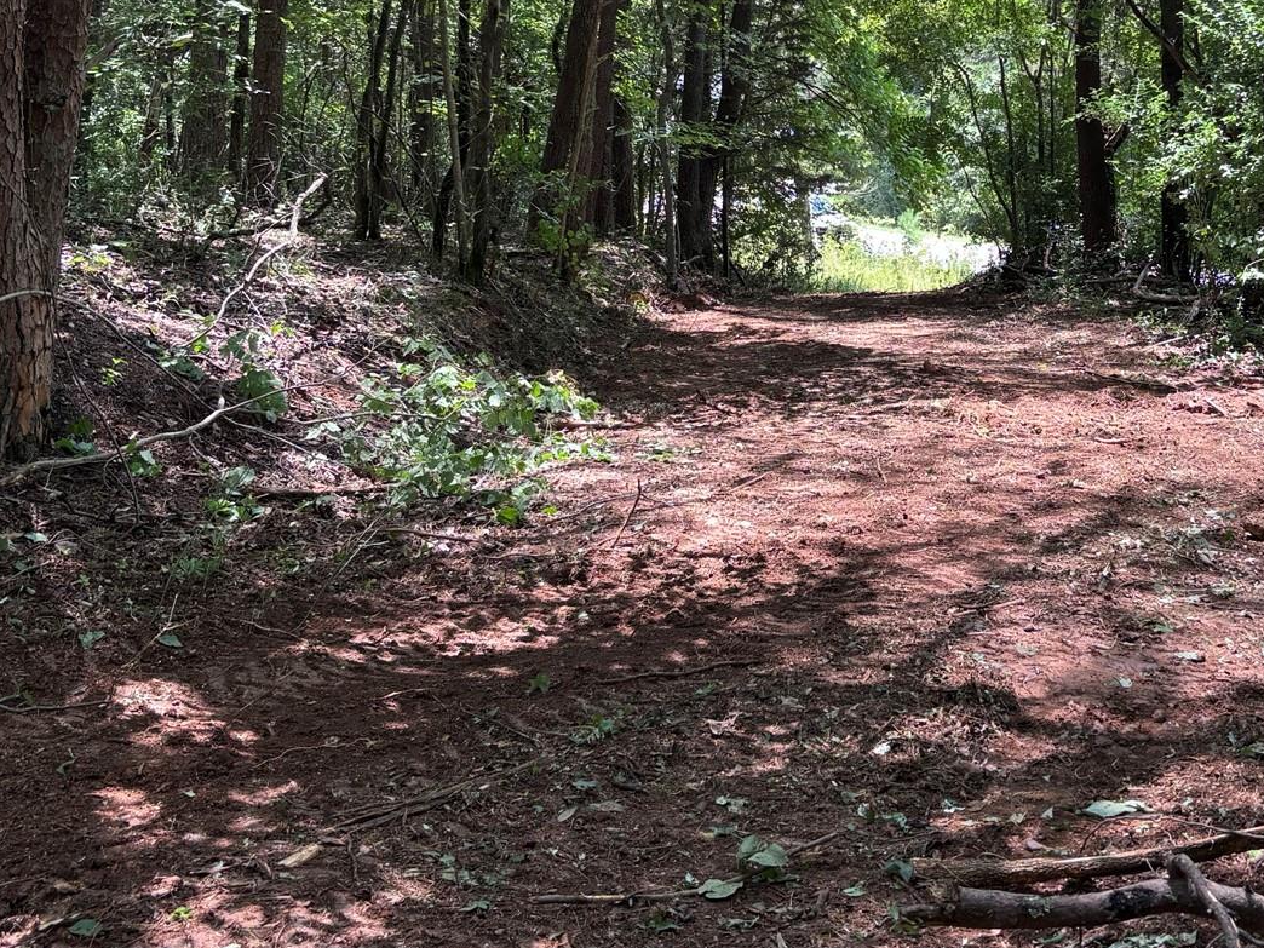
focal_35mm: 51
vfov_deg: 28.0
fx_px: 1862
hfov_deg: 37.2
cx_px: 810
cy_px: 191
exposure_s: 1/126
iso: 32
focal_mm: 5.96
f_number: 1.6
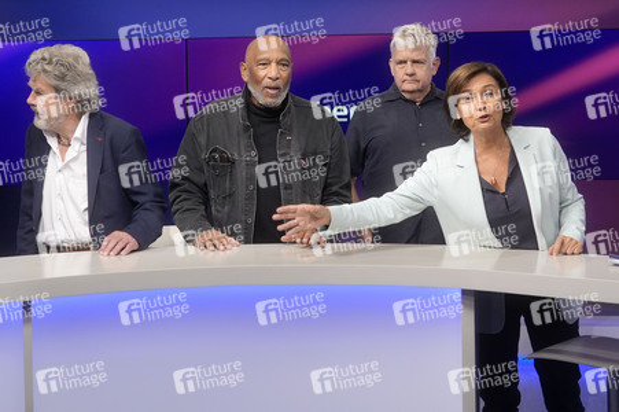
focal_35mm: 45
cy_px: 206
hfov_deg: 43.6
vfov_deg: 29.8
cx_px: 310
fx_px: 773
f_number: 2.2
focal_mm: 30
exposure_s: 1/200
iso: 640
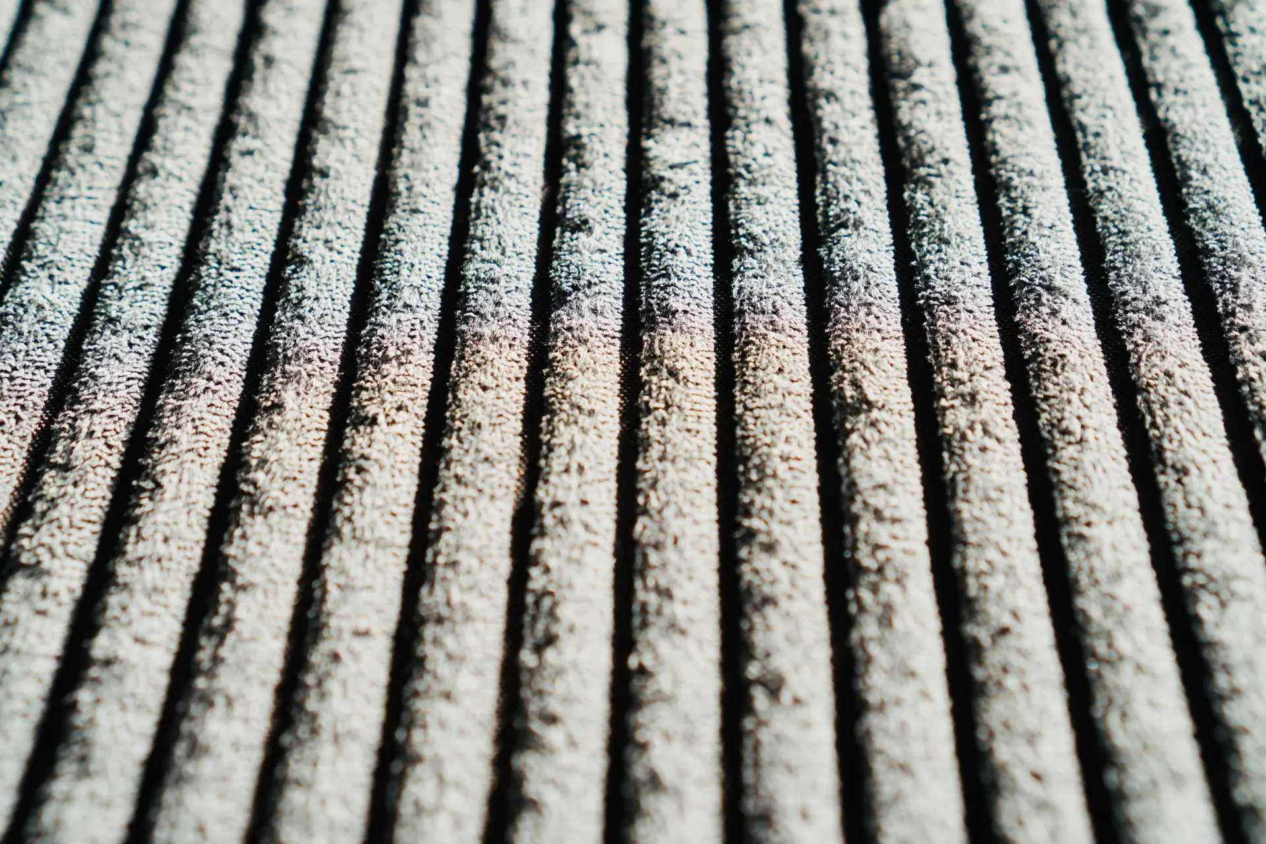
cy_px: 422
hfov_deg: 37.9
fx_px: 1846
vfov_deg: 25.8
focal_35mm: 52
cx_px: 633
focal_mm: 35
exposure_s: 1/200
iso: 100
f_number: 4.5
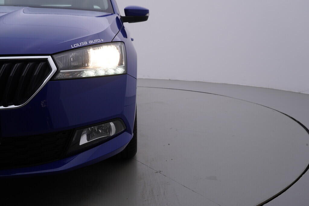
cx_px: 154
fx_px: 309
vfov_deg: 36.9
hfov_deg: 53.1
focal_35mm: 36
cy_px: 103
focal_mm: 24
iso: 125
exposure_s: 1/125
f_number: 5
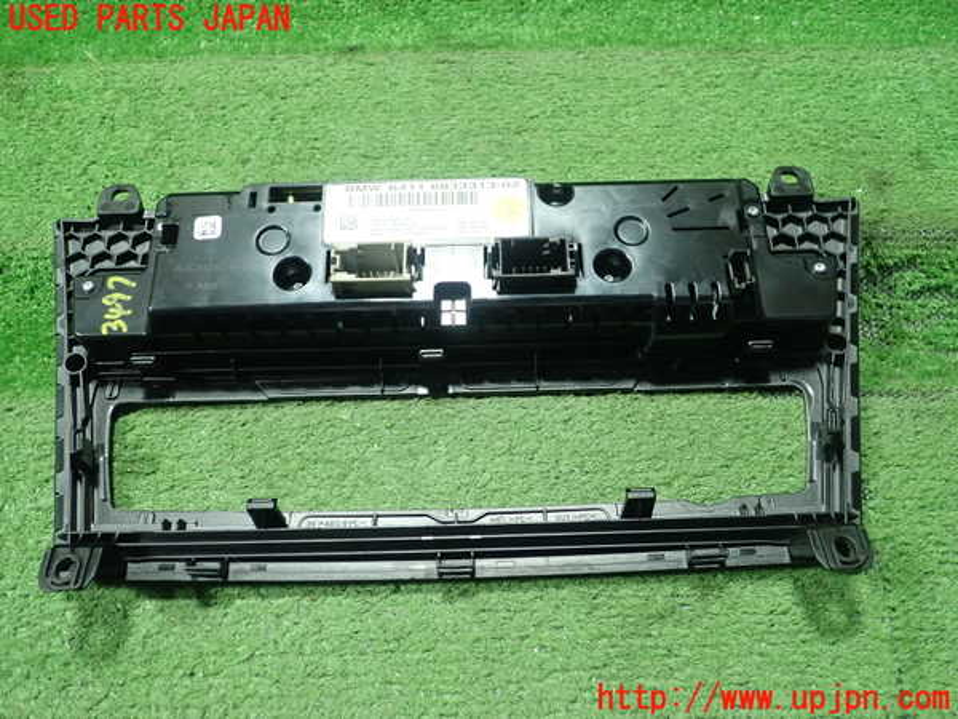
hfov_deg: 60.0
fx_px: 830
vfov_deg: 46.8
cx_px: 479
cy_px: 360
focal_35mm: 30
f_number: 2.3
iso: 500
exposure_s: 1/125
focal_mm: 5.5
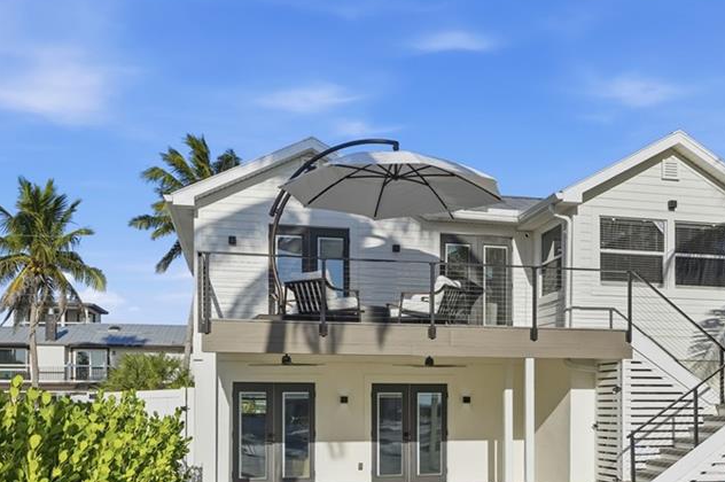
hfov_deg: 40.9
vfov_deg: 28.1
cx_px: 530
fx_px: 946
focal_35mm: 47
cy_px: 375
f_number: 9
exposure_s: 1/4000
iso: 200
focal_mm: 29
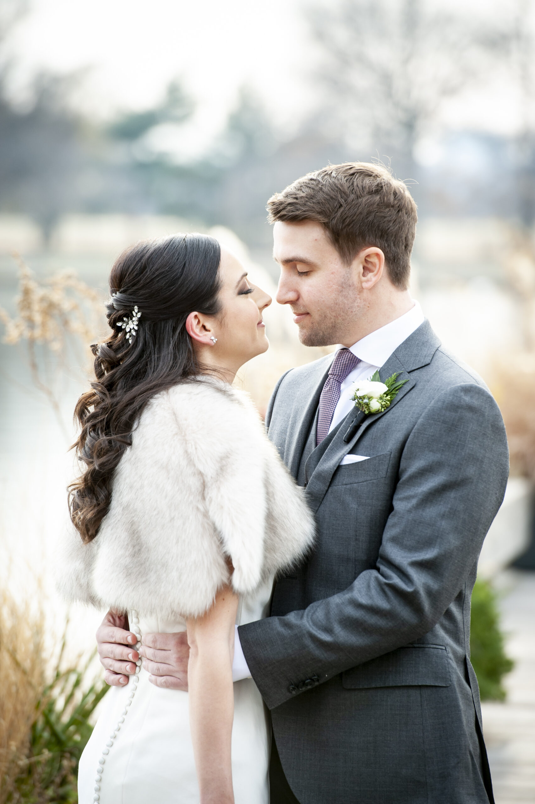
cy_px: 402
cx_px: 268
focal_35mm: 200
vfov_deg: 10.3
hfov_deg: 6.9
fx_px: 4465
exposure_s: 1/200
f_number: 4.5
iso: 400
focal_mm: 200
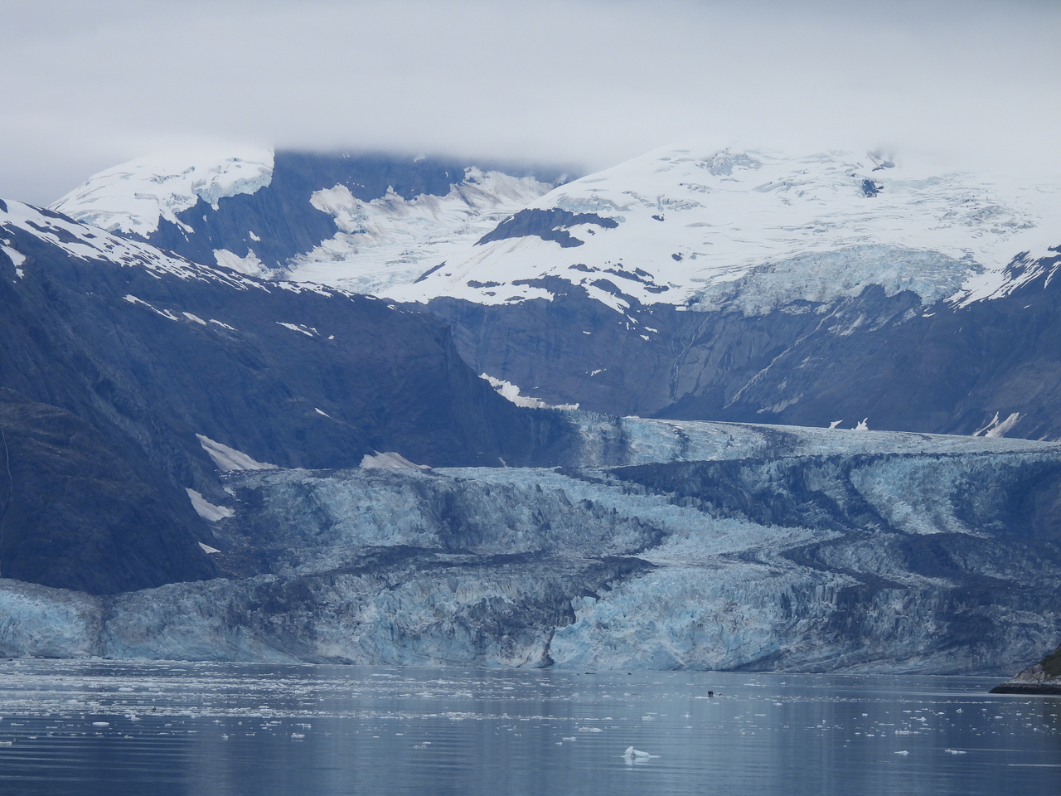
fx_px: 6743
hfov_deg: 9.0
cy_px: 398
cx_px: 530
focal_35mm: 220
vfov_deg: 6.8
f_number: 4.5
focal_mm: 39.3
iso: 100
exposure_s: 1/500
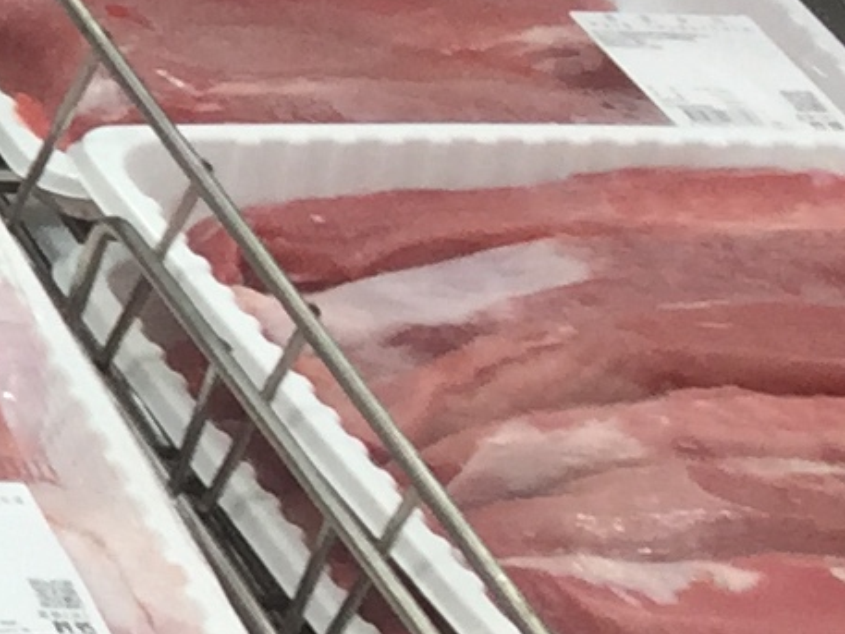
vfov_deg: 7.2
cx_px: -1875
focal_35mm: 207
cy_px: 327
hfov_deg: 7.9
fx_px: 5054
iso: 40
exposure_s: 1/100
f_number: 2.2
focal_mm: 4.15
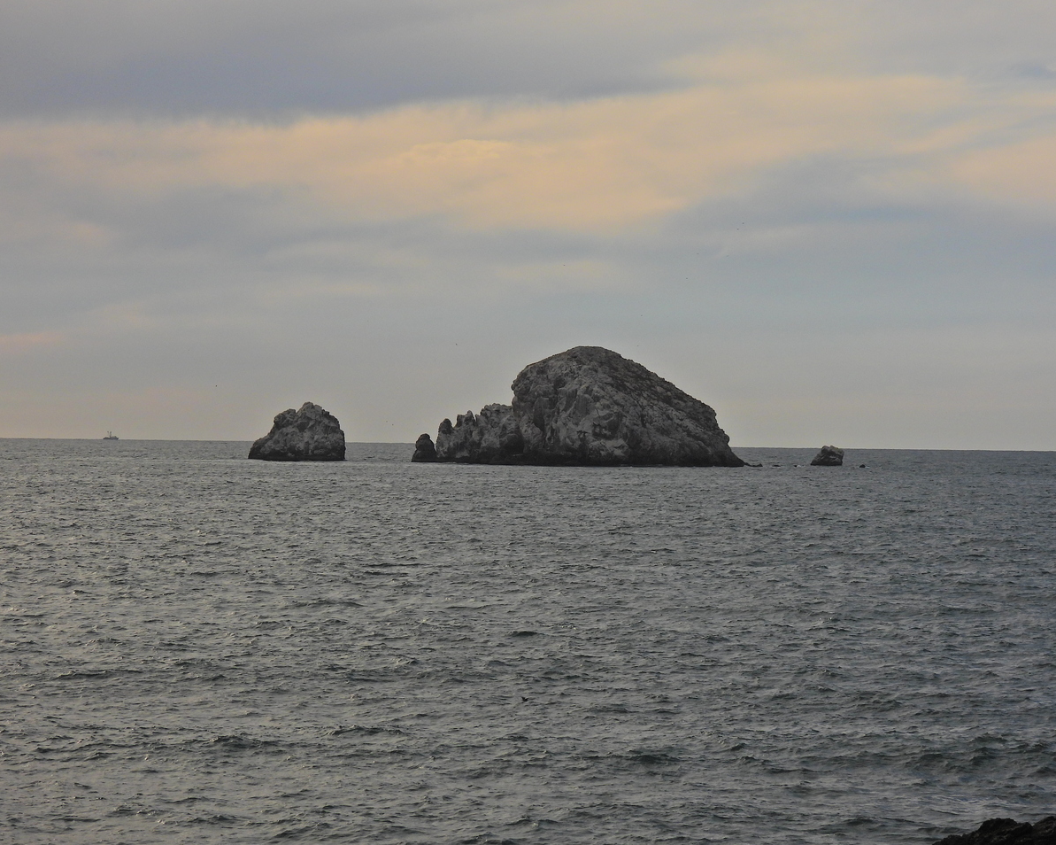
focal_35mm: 110
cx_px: 509
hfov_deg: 17.5
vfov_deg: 14.0
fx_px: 3437
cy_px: 424
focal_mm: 18.7
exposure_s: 1/320
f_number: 4
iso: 100
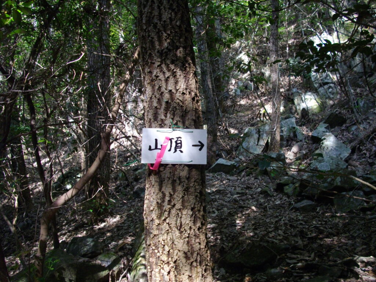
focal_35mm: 37
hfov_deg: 50.1
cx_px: 188
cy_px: 141
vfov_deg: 38.7
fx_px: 402
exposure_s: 1/100
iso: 200
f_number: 2.8
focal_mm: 6.2
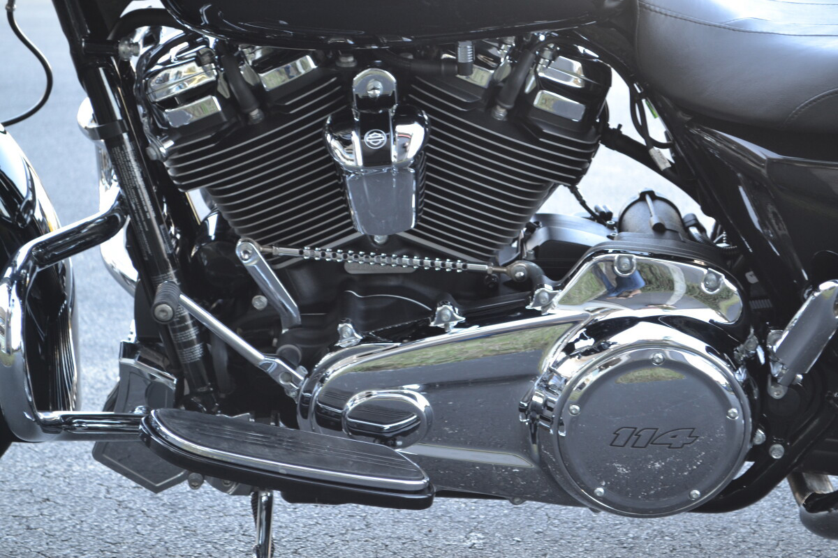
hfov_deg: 24.6
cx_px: 419
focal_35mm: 82
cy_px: 279
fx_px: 1920
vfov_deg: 16.6
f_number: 5.6
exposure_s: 1/40
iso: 400
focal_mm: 55
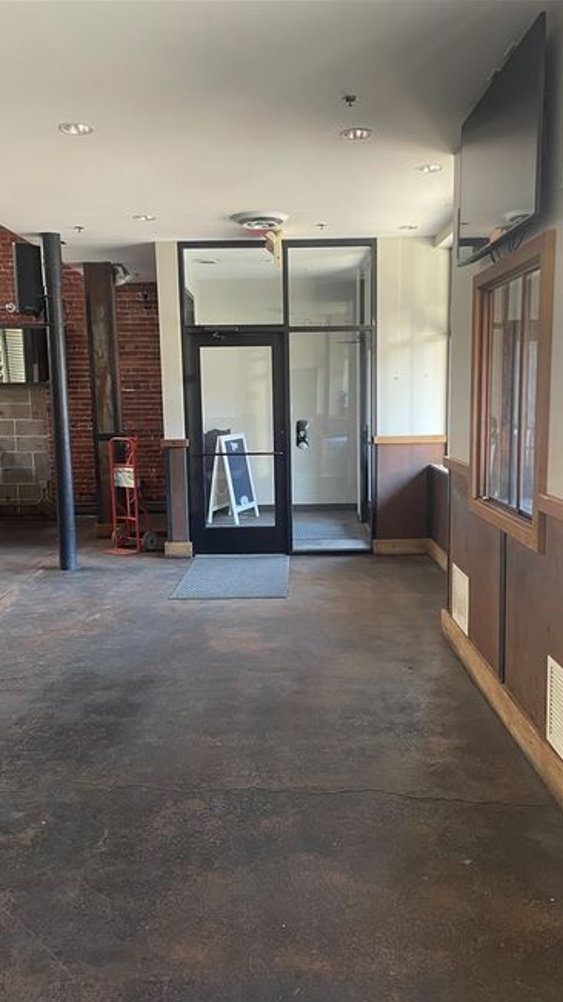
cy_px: 512
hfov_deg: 40.2
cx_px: 286
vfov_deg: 66.1
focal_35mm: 29
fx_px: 770
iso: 200
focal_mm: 4.2
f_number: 1.6
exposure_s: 1/60
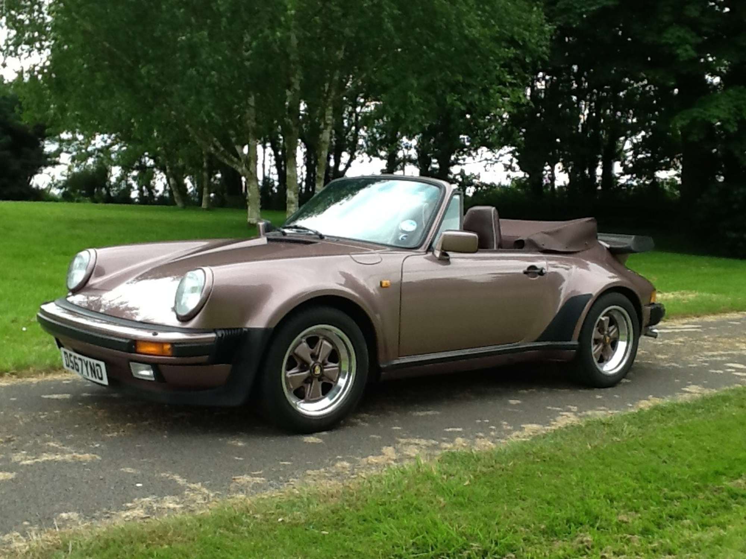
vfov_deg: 32.9
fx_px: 948
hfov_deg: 42.9
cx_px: 373
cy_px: 280
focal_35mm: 44
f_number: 2.4
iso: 40
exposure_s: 1/209
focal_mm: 2.03
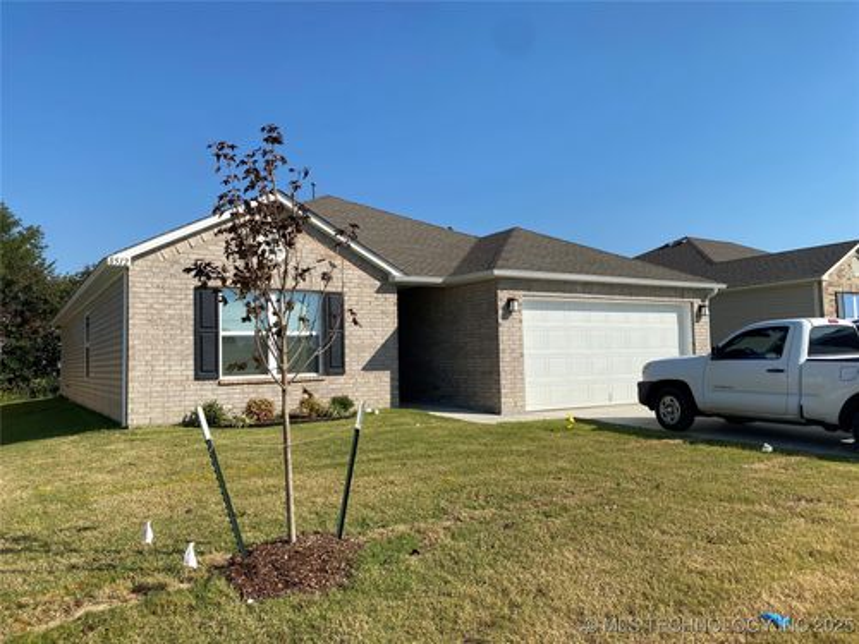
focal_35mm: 26
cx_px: 430
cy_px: 322
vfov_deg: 53.1
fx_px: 645
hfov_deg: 67.3
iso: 32
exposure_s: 1/3401
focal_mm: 4.25
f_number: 1.8
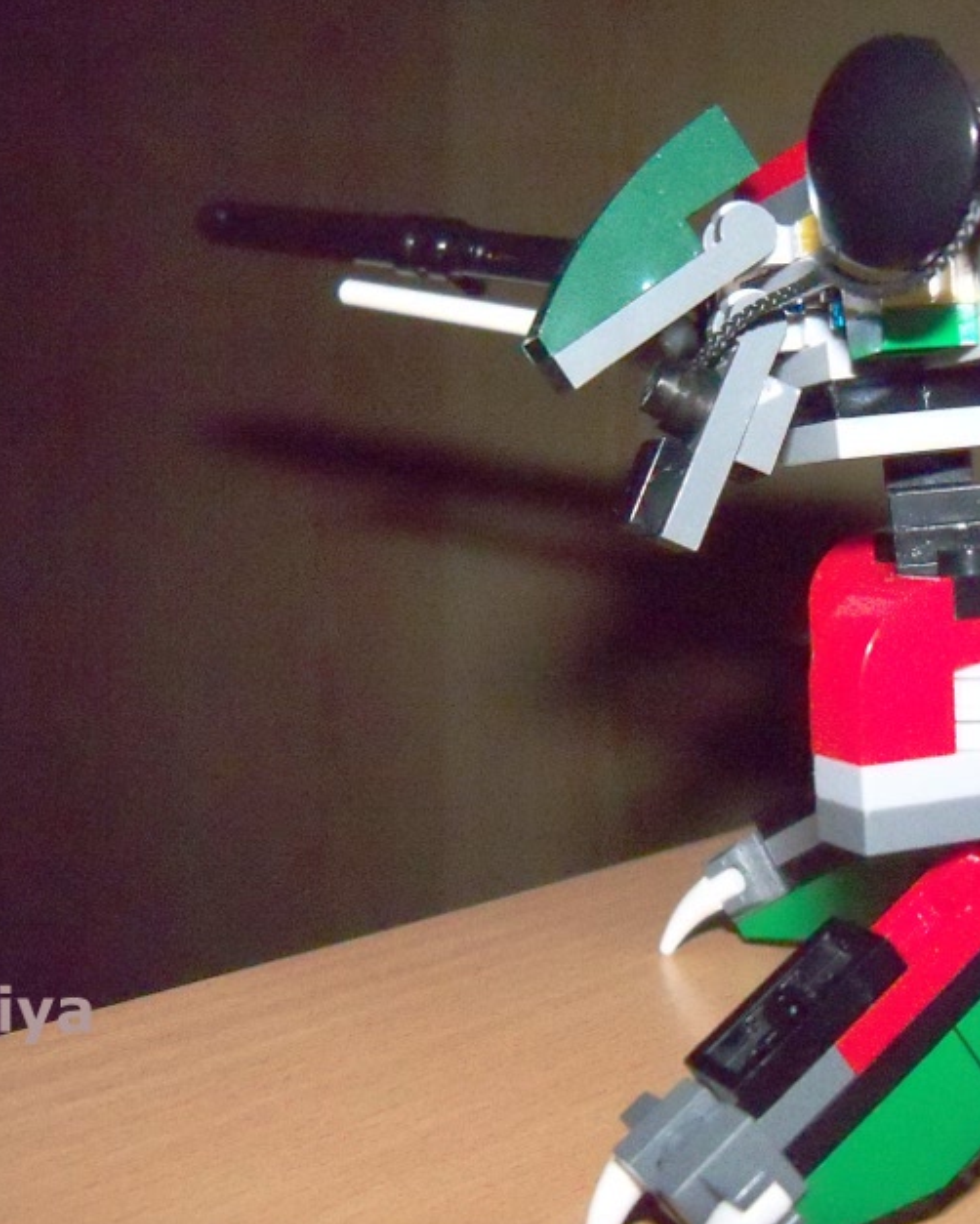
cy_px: 655
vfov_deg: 38.0
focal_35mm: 49
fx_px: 1776
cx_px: 619
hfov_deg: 30.7
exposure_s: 1/500
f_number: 3.5
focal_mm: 6.2
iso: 1600
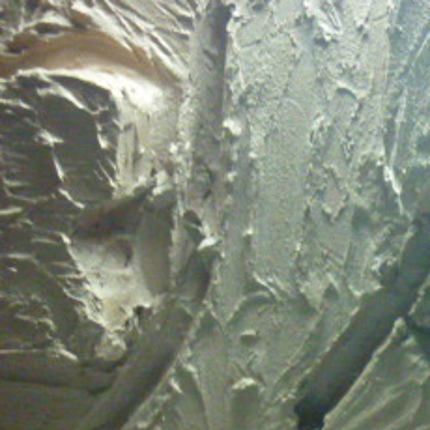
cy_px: 439
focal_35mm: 81
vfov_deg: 20.6
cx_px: 572
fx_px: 1138
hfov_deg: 19.6
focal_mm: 5.5
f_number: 2.8
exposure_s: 1/30
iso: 800
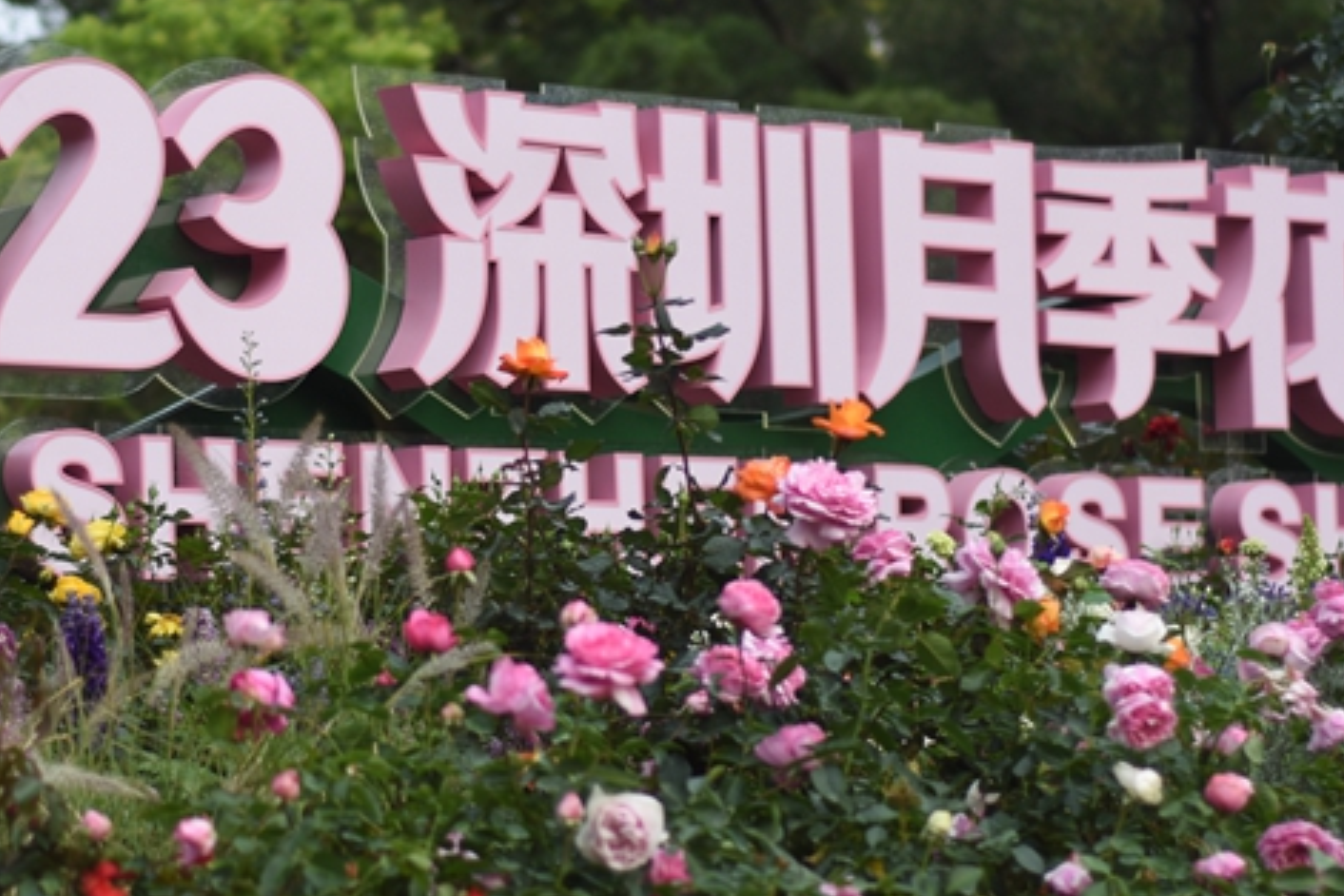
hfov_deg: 15.0
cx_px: 545
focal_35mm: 137
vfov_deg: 10.0
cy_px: 384
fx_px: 5114
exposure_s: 1/350
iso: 100
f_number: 2
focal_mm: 50
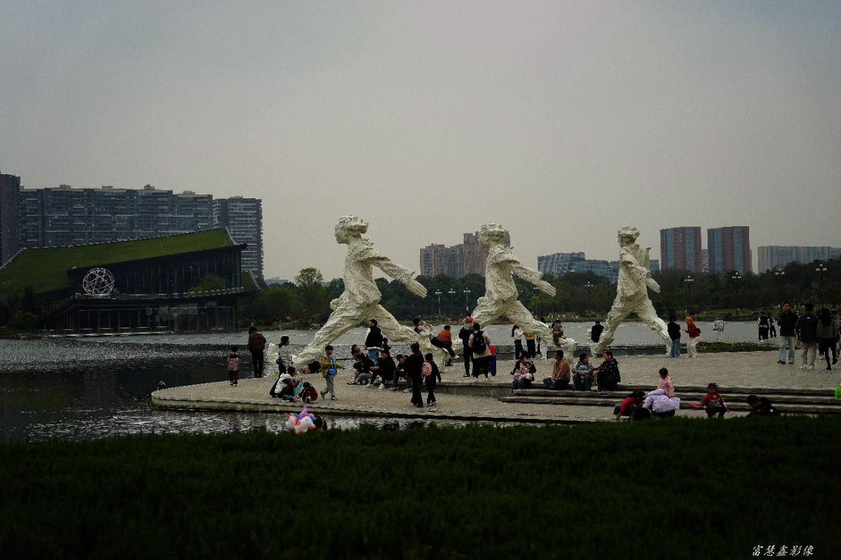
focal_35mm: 64
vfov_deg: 21.2
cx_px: 420
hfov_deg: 31.4
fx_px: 1495
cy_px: 280
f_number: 4.5
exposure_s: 1/400
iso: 250
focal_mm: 64
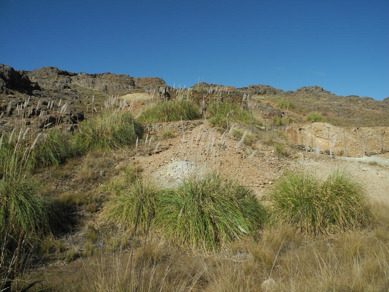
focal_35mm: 28
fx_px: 315
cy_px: 146
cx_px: 194
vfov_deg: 49.7
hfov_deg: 63.4
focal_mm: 6
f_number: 5
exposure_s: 1/800
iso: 100
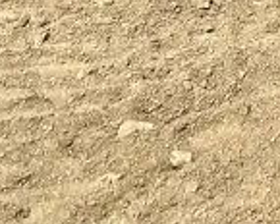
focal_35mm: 179
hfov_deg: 9.5
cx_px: 697
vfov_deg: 7.7
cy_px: -419
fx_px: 1483
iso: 50
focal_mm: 5.7
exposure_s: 1/5882
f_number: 1.5
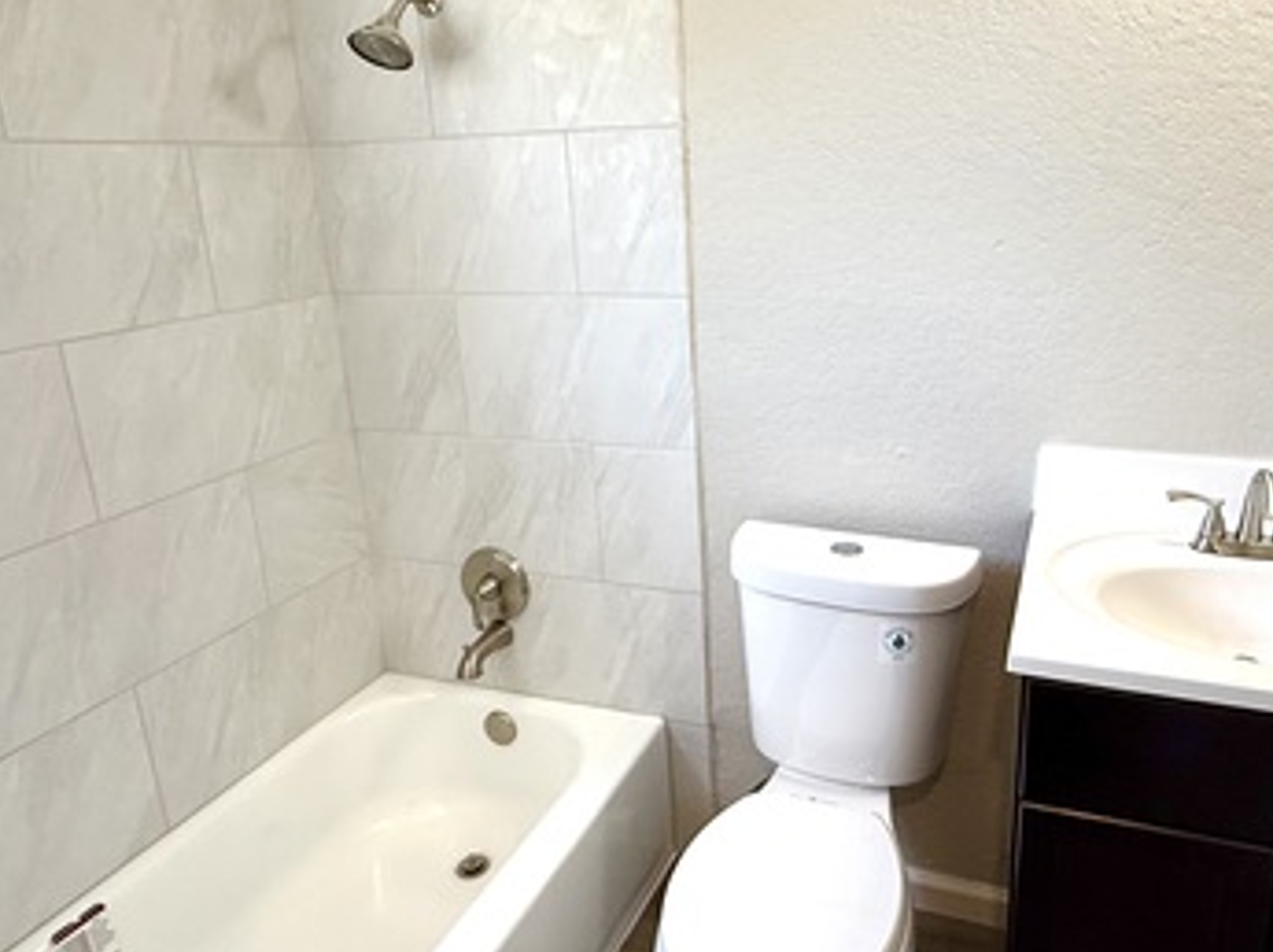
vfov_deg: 52.9
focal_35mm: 26
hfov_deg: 66.8
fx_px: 955
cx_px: 756
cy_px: 432
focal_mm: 2.22
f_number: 2.2
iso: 160
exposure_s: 1/120
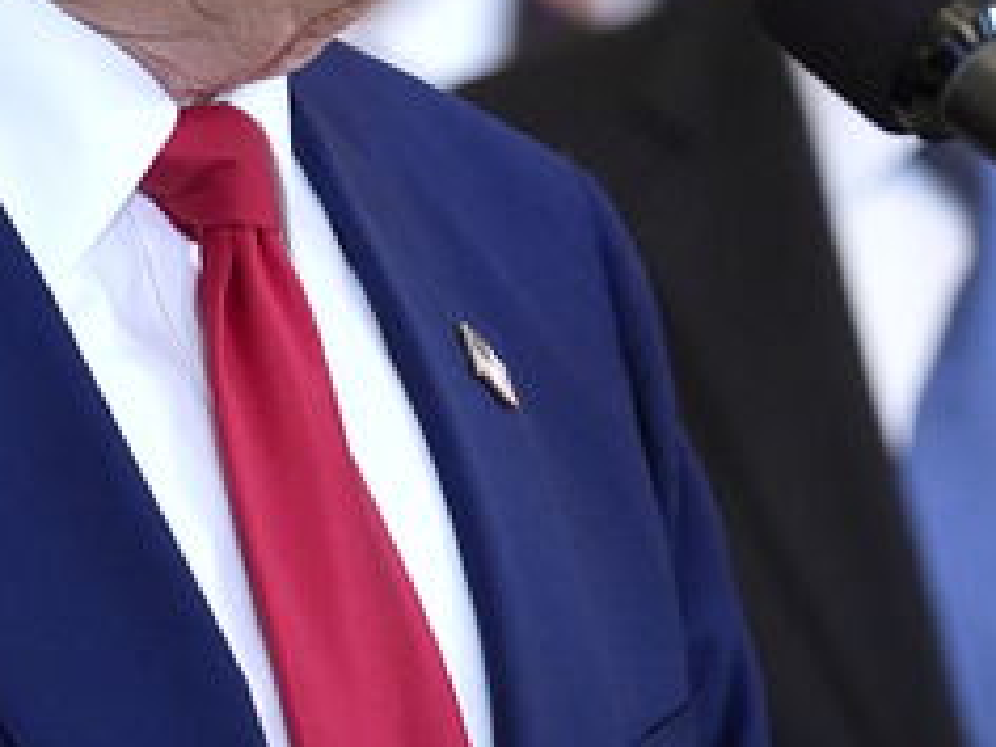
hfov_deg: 2.6
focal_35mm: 773
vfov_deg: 1.9
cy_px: 211
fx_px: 22241
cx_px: 355
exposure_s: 1/200
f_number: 2.8
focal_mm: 176
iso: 2500
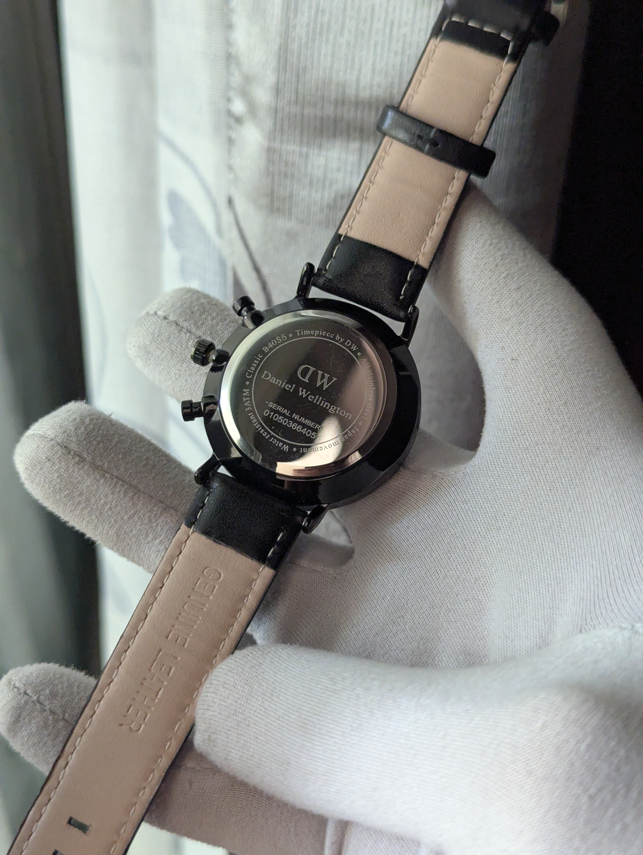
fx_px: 1186
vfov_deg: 39.6
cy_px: 428
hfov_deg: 30.3
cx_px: 322
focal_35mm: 48
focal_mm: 6.81
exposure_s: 1/503
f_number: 1.85
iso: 817
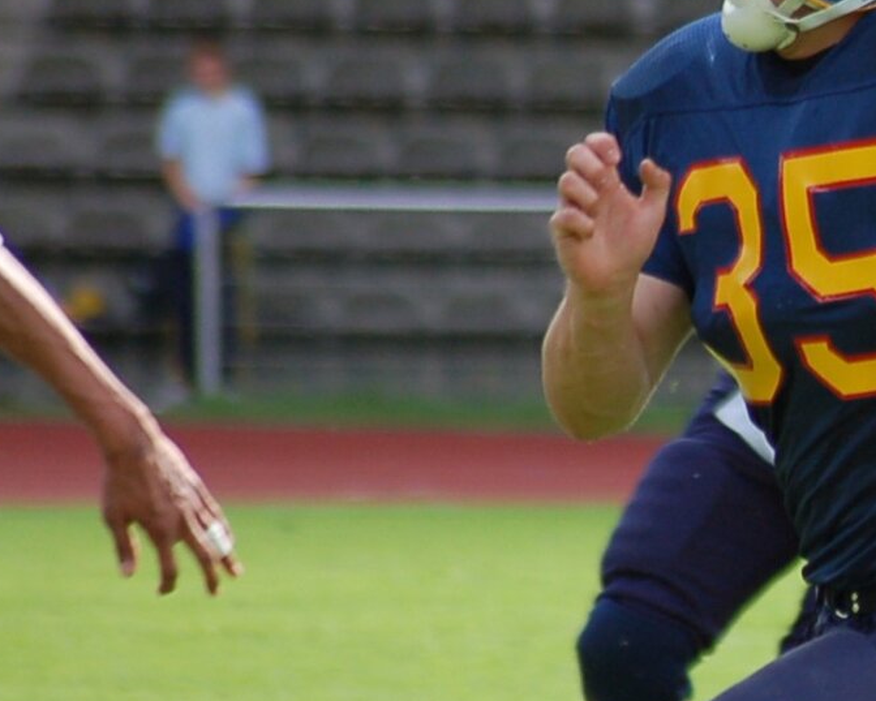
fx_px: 17894
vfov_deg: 2.2
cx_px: 1416
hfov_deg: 2.8
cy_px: 498
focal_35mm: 690
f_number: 4.5
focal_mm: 150
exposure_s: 1/1000
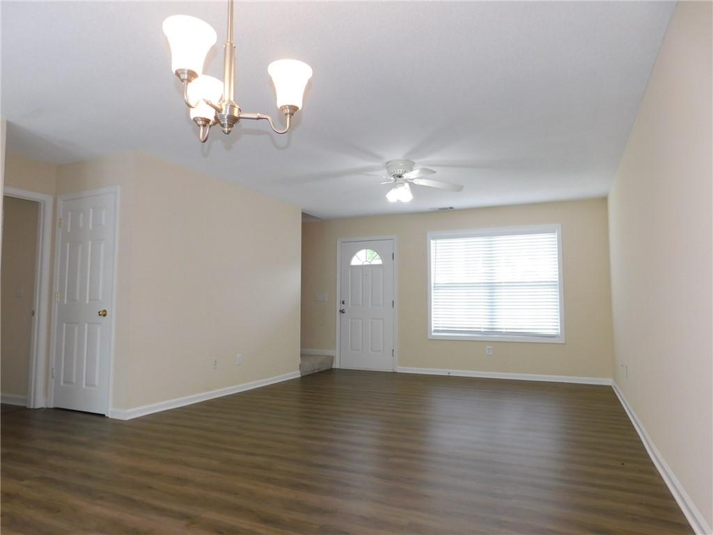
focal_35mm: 23
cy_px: 268
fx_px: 474
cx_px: 356
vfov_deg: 58.9
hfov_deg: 73.9
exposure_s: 1/30
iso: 125
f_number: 3
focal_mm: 4
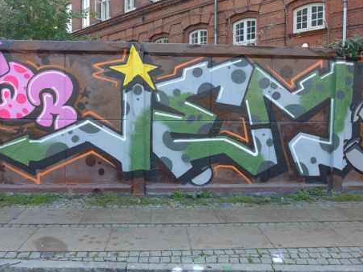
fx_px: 336
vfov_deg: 44.2
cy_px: 129
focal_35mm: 32
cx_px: 176
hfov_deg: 56.8
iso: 80
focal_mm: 6
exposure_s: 1/200
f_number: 2.8
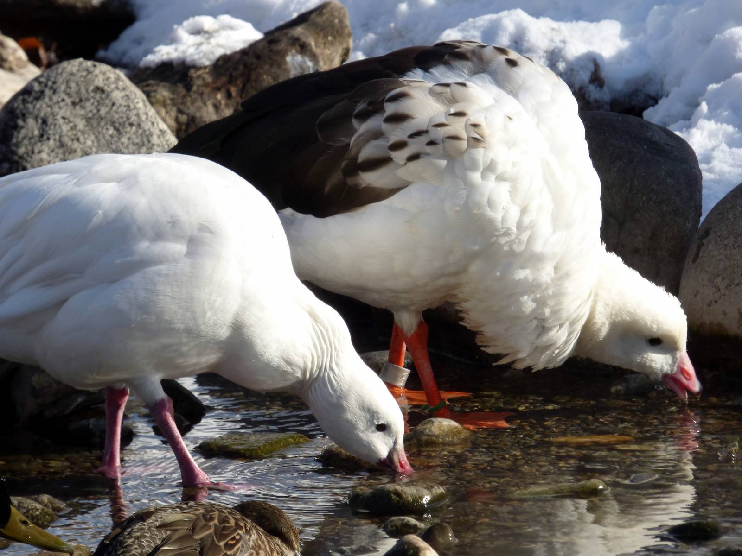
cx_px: 371
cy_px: 278
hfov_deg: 3.1
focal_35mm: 647
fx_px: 13869
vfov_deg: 2.3
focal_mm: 105.38
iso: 100
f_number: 5.6
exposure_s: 1/250
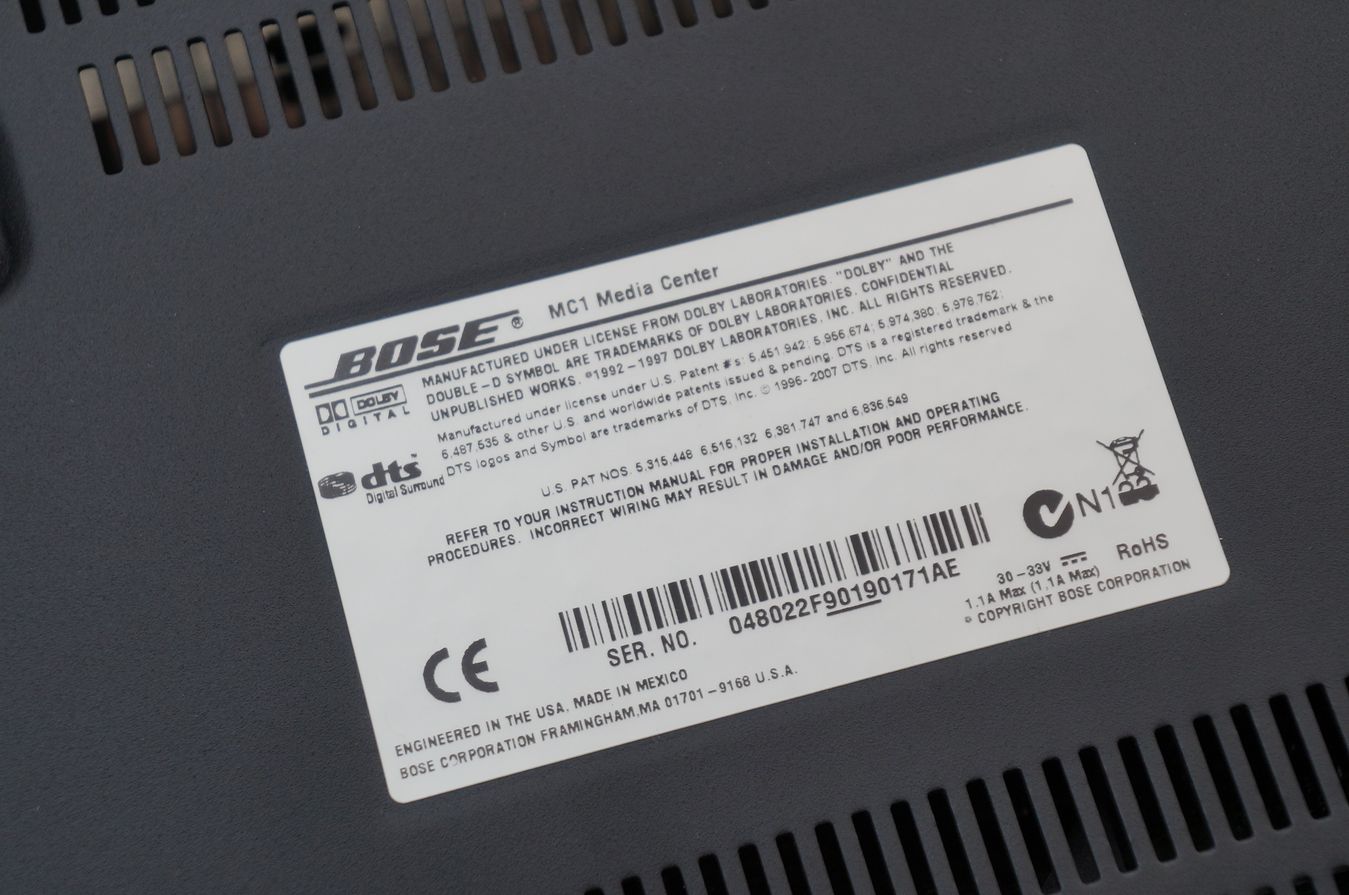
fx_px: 3087
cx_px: 674
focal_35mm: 82
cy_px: 448
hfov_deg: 24.7
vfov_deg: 16.5
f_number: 7.1
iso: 200
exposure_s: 1/20
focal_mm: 55
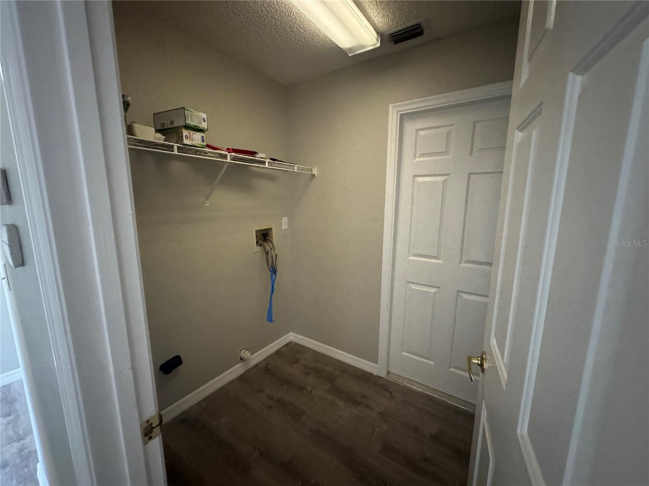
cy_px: 243
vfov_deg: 85.7
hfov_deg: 102.1
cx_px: 324
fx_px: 262
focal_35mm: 14
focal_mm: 2.22
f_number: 2.2
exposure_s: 1/40
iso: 1250
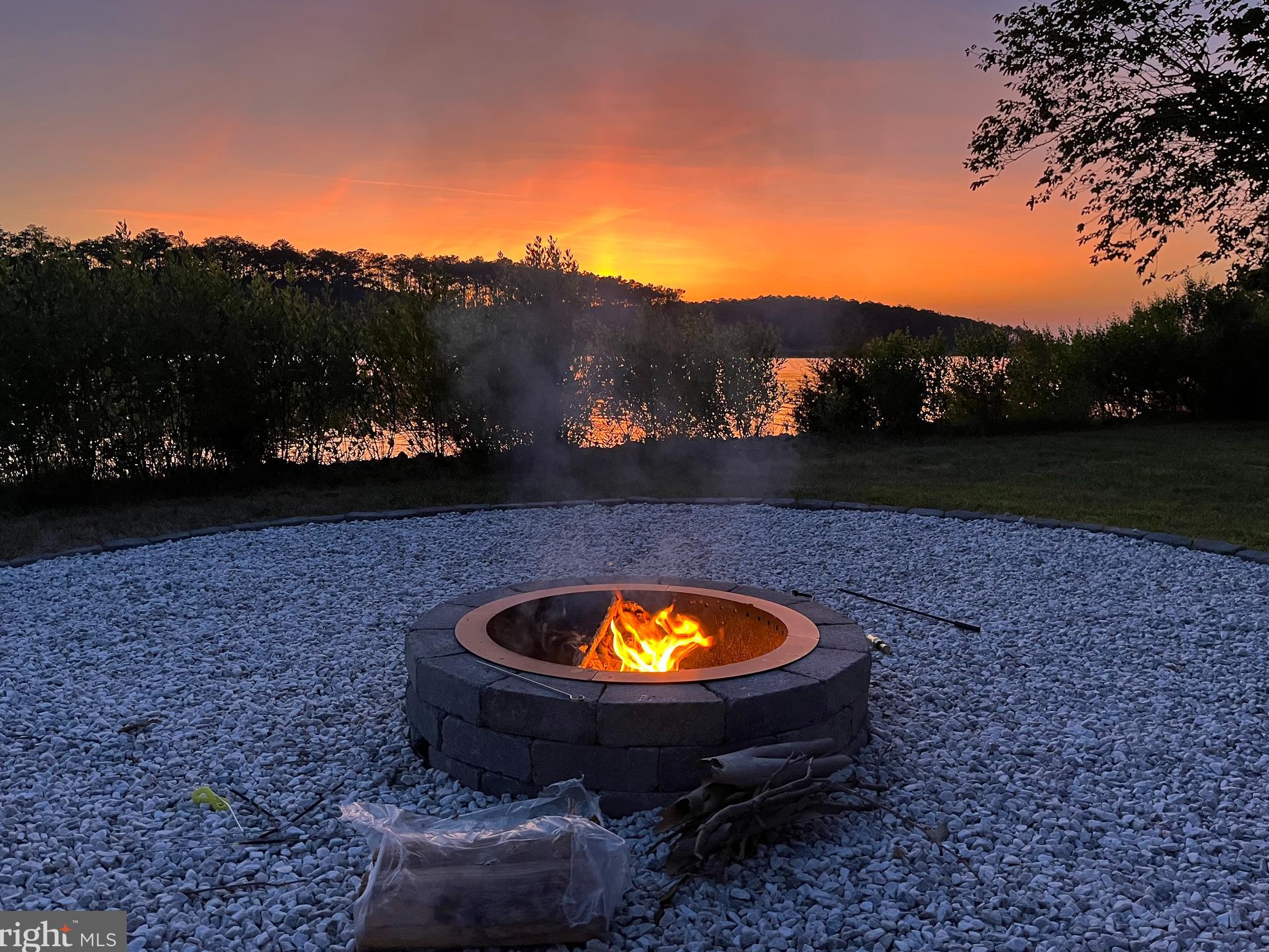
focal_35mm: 27
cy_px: 469
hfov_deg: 65.3
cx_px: 625
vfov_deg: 51.4
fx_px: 990
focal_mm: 5.1
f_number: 1.6
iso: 160
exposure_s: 1/60
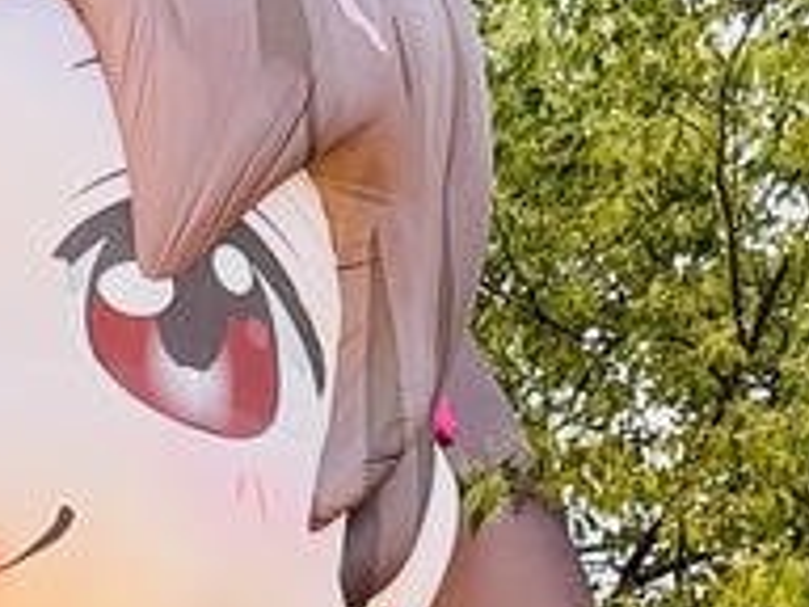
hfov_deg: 11.2
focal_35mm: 150
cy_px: 1543
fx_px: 3506
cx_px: -1087
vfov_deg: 8.8
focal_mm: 6.86
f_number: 1.78
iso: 125
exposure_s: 1/60
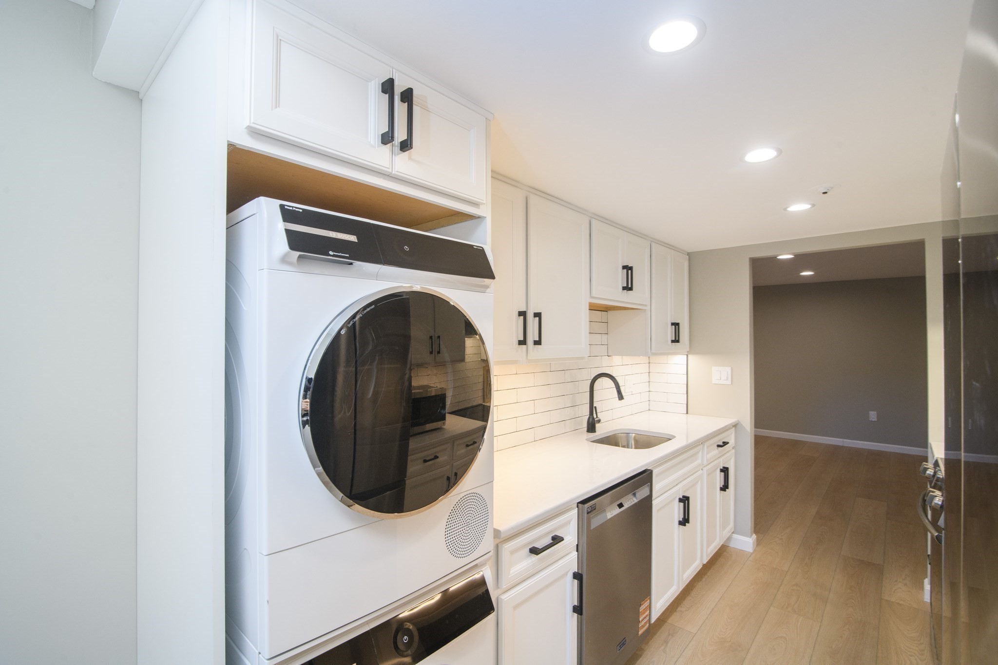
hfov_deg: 96.7
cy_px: 332
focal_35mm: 16
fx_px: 443
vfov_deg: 73.7
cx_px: 499
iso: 1250
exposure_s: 1/60
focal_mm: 16
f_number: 10
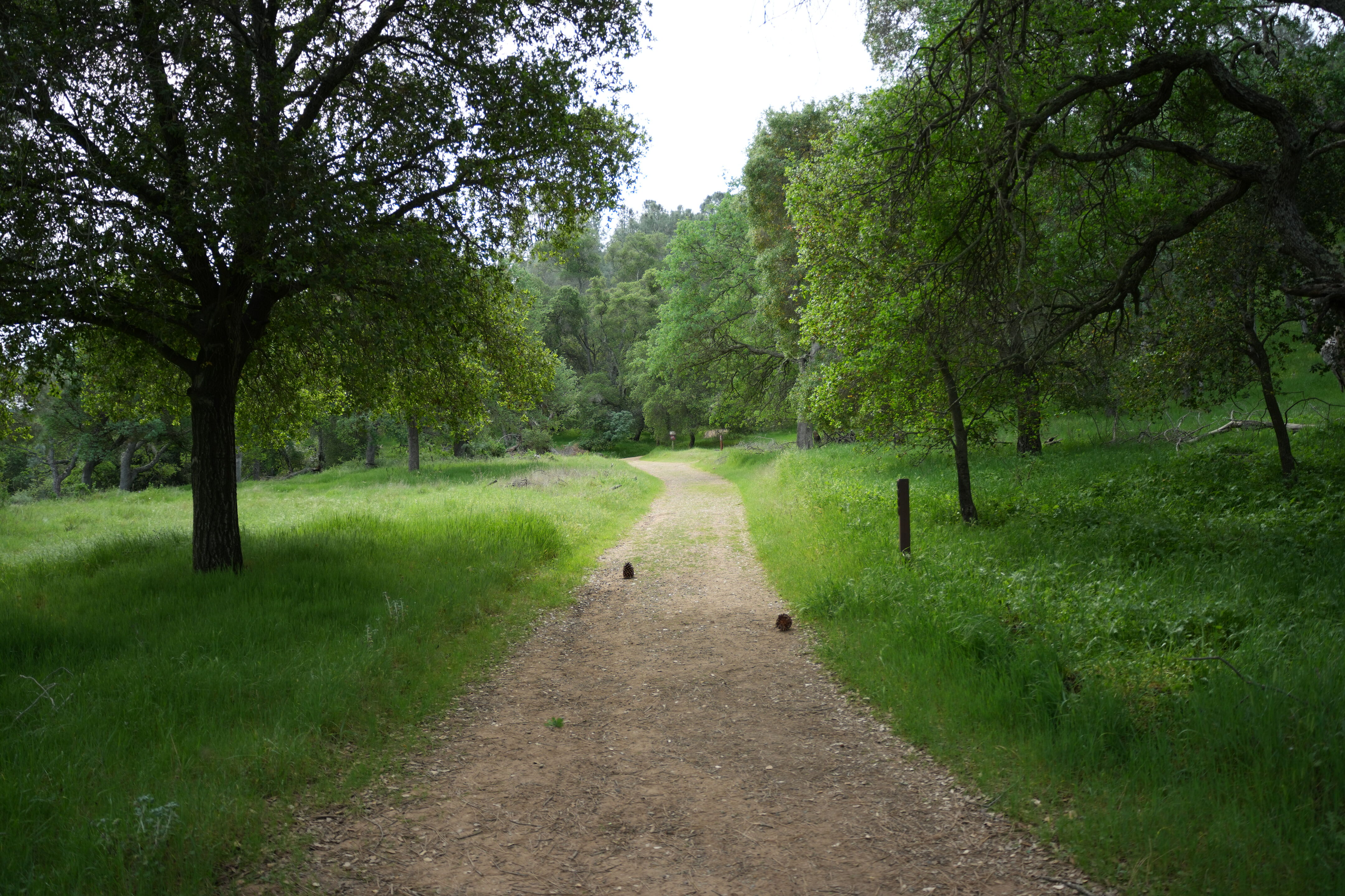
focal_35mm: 28
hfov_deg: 65.5
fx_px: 1046
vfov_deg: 46.4
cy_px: 448
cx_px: 672
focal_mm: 28
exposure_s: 1/800
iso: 400
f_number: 4
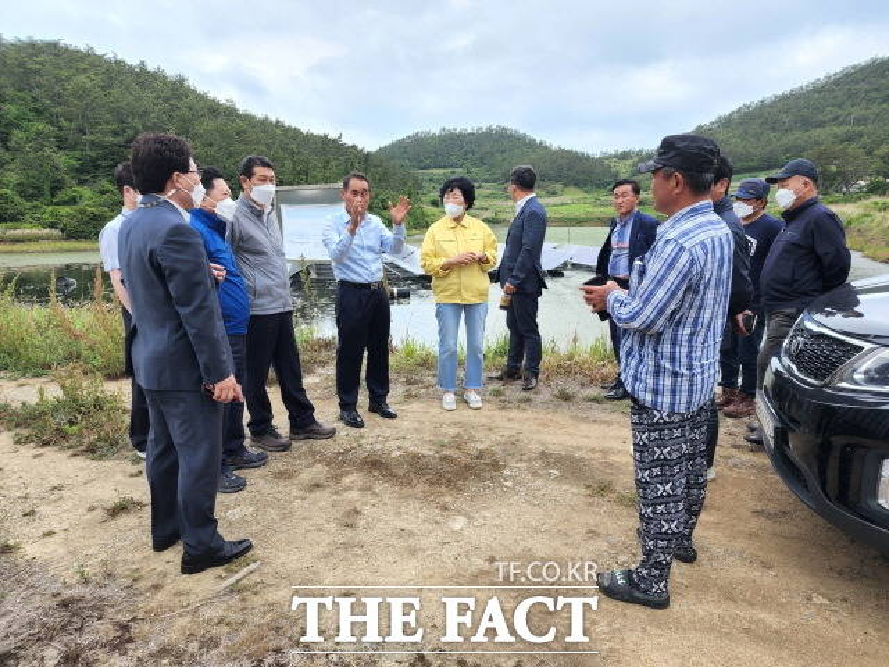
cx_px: 444
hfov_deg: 73.9
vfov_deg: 58.9
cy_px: 334
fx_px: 591
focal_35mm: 23
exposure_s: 1/239
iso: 12
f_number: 1.8
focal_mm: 6.4
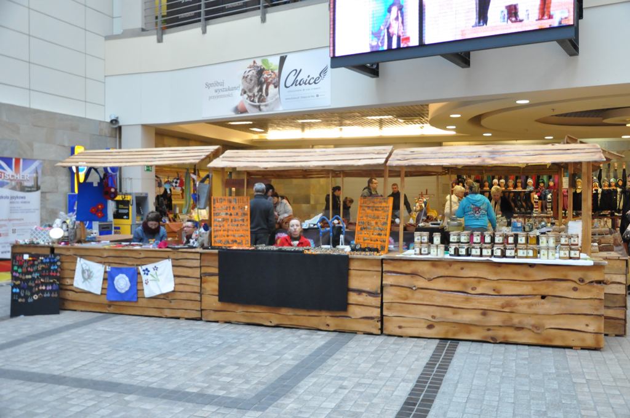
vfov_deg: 39.9
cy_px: 209
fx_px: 577
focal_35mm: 33
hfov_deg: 57.3
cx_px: 315
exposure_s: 1/80
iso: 2000
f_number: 3.8
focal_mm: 22
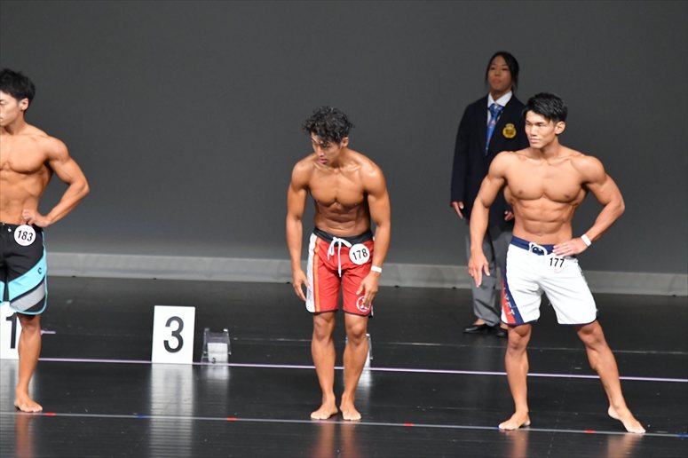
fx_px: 5731
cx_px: 344
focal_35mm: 300
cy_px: 229
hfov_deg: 6.9
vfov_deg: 4.6
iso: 5000
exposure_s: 1/400
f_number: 5.6
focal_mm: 200
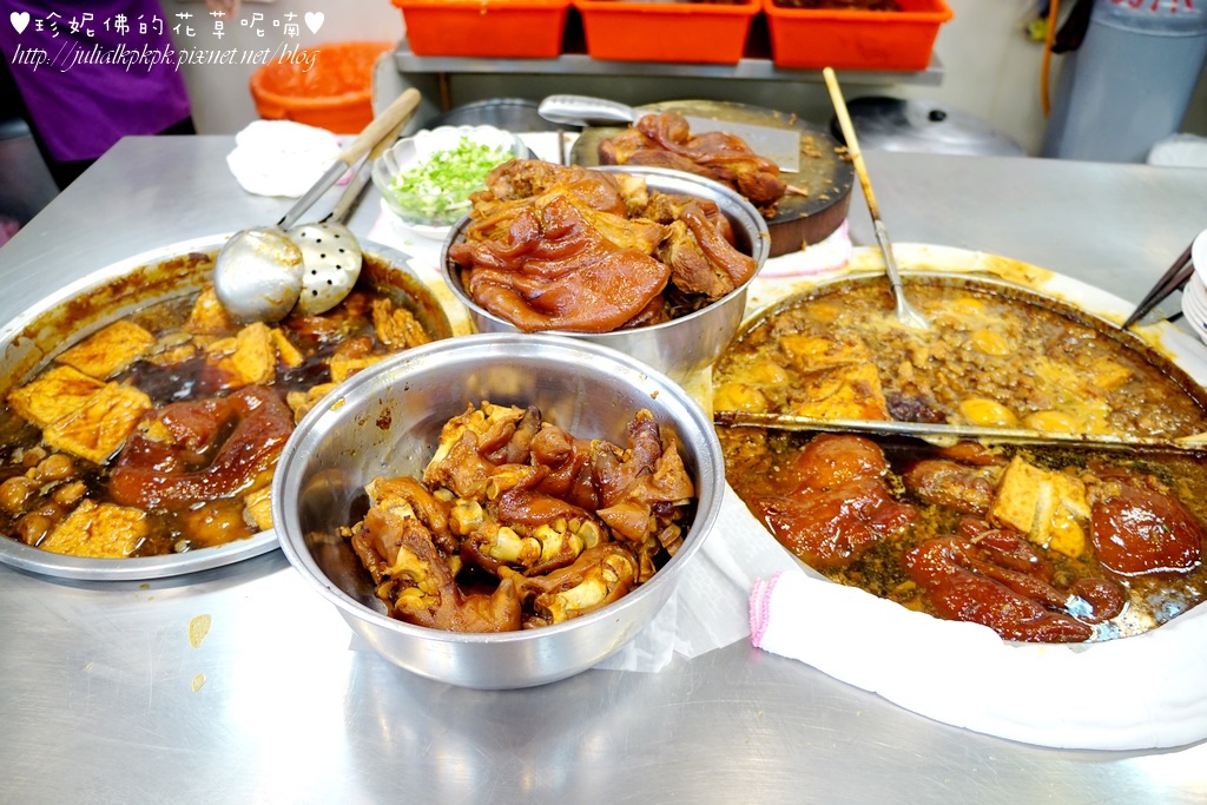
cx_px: 604
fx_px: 905
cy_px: 402
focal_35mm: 27
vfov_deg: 47.9
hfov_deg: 67.4
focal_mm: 18
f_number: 3.5
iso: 500
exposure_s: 1/60
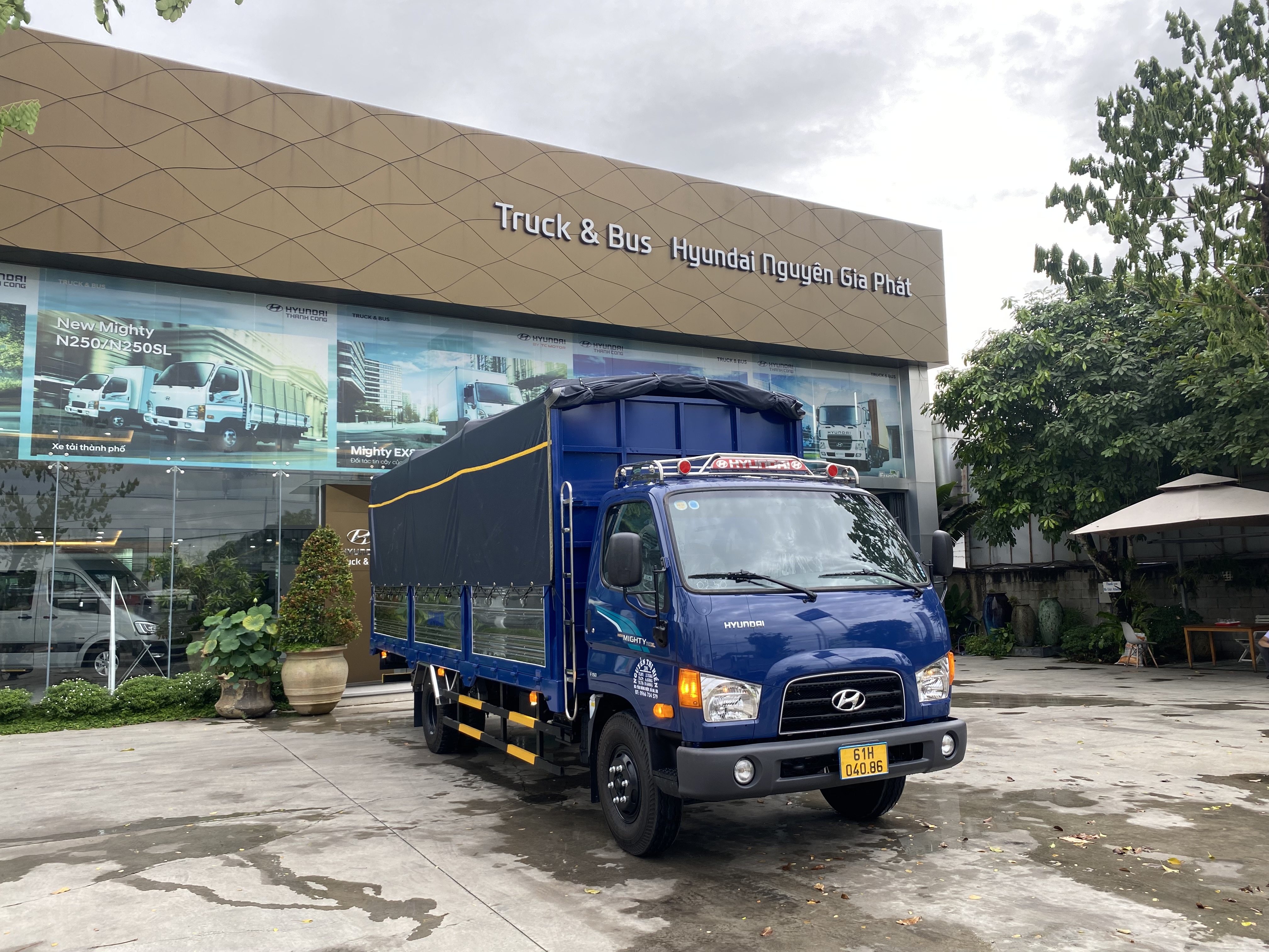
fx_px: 953
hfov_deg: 67.3
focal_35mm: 26
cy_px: 476
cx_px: 634
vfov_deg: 53.1
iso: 32
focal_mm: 4.25
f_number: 1.8
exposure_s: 1/130
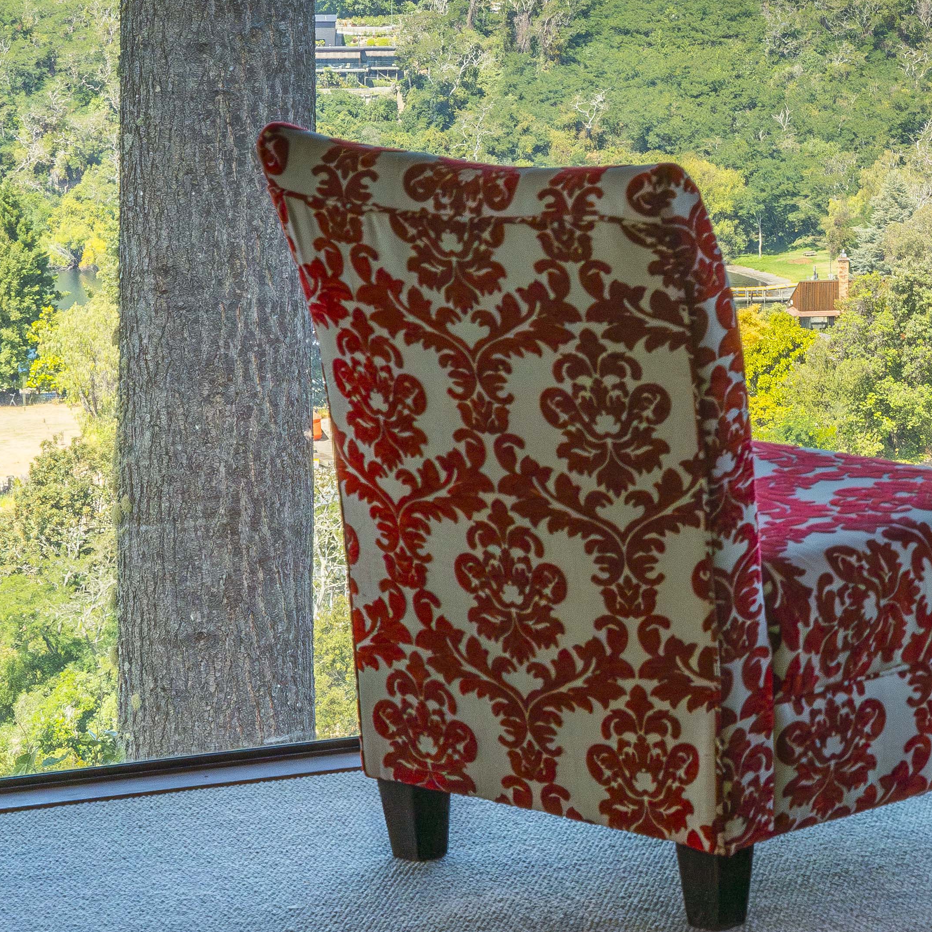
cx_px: 1296
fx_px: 4880
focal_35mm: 160
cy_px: -137
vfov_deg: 10.7
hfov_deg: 10.6
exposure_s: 1/250
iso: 640
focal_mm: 50.7
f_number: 11
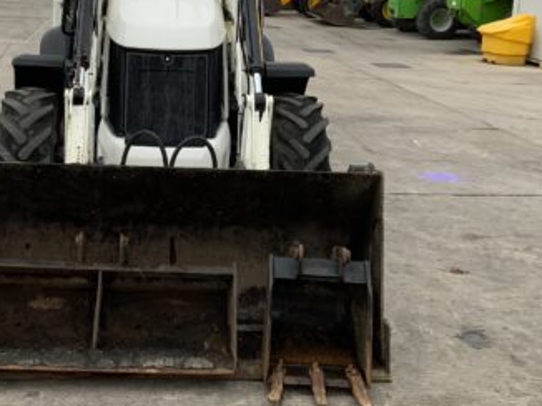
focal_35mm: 57
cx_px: 219
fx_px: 892
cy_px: 98
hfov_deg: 33.7
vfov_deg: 25.3
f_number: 1.8
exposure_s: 1/370
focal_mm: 3
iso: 16
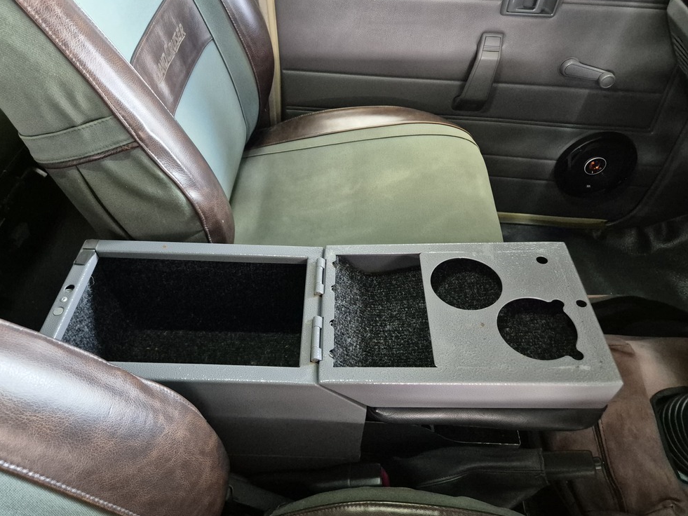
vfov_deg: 56.8
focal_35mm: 24
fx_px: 477
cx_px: 330
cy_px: 266
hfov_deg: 71.6
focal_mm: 5.4
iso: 2500
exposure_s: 1/100
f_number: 1.8
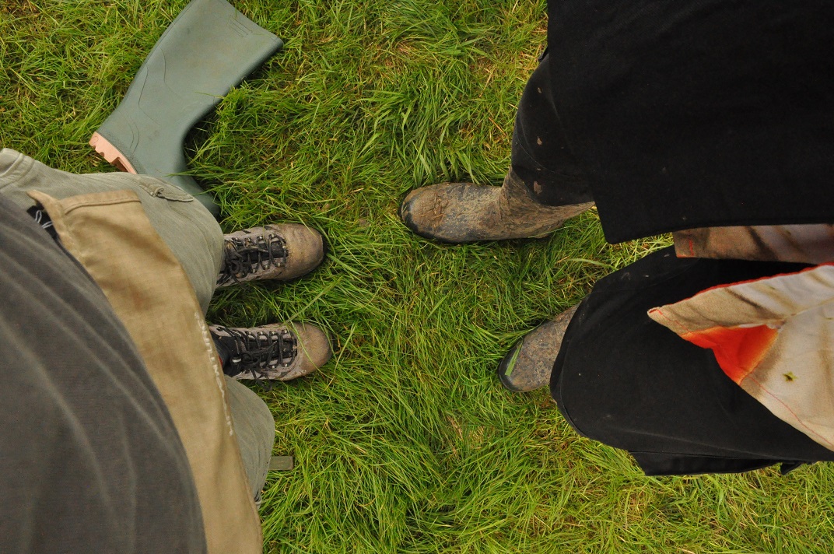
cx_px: 417
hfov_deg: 67.4
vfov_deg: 47.8
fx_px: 625
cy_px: 277
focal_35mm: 27
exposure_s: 1/500
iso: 3200
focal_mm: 18
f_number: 11
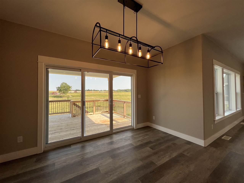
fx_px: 92
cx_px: 122
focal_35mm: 13
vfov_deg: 89.9
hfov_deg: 106.2
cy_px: 92
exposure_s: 1/418
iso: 32
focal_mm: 1.57
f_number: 1.8
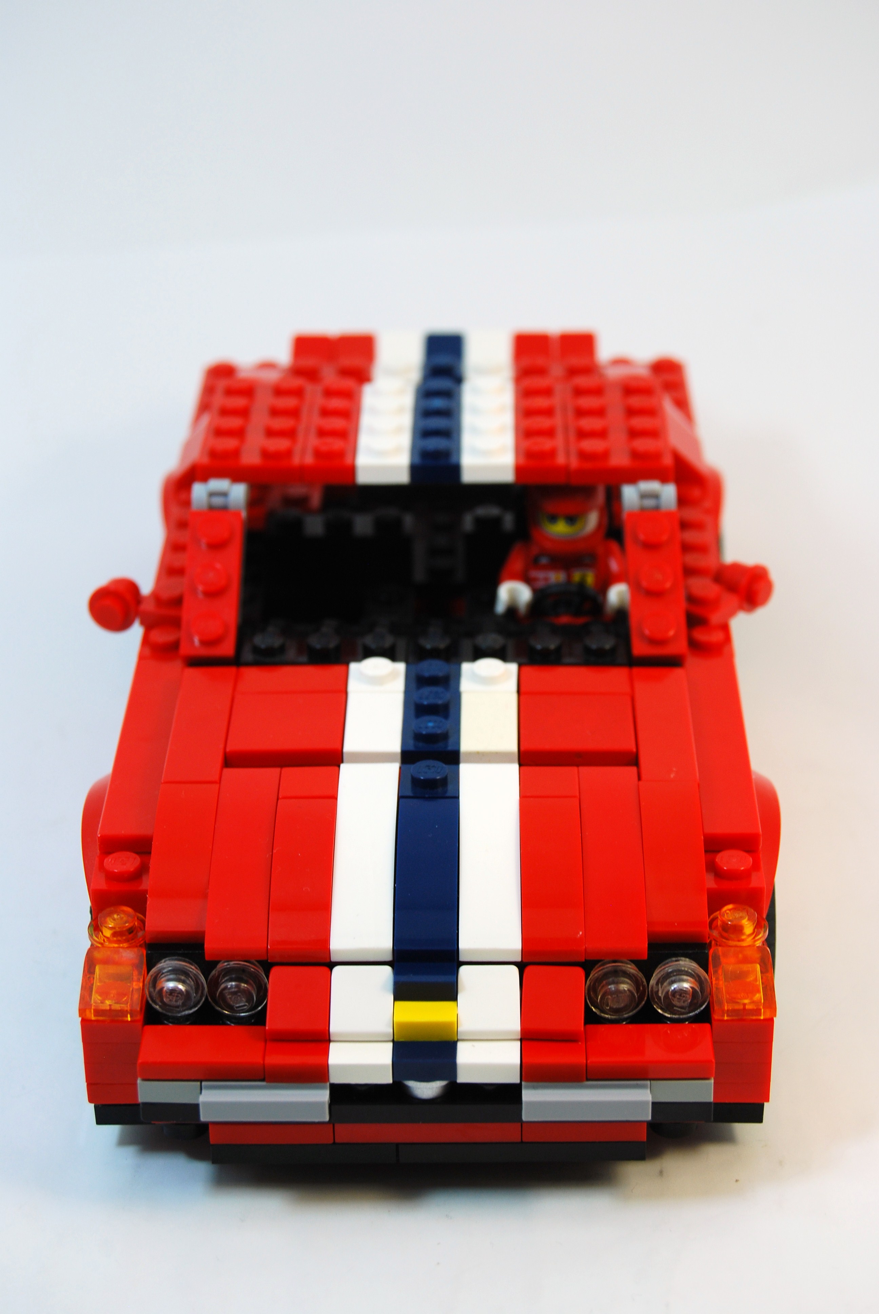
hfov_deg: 17.5
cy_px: 657
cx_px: 440
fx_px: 2848
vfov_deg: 26.0
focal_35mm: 78
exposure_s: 1/60
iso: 200
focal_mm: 52
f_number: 8
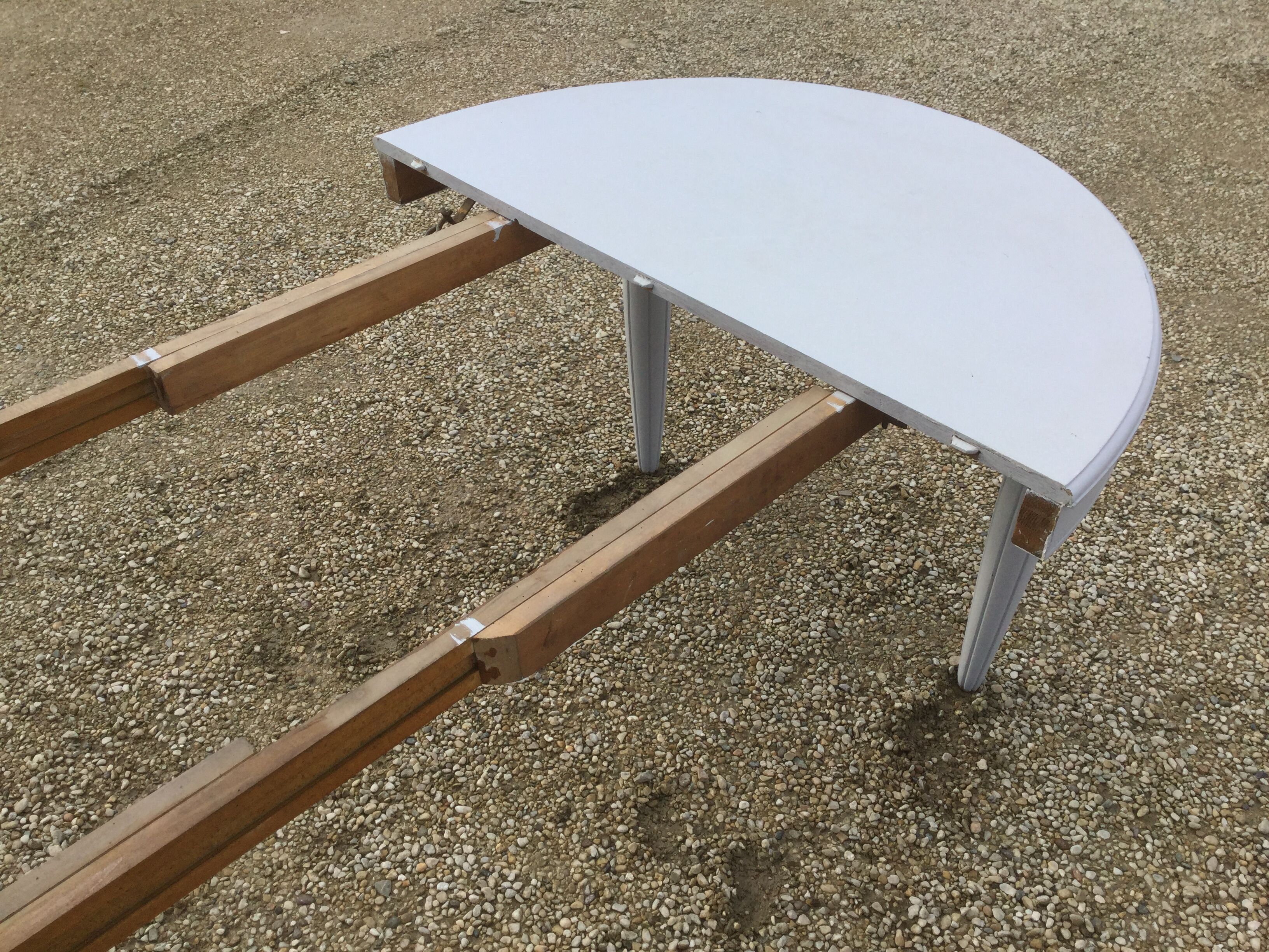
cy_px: 476
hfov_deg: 58.4
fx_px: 1136
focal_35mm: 31
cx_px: 634
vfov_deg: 45.4
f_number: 2.4
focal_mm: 3.3
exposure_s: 1/494
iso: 25
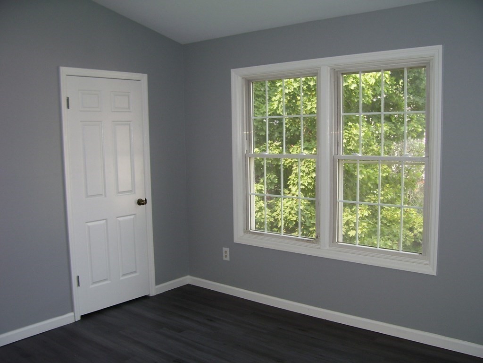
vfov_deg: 41.8
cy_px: 182
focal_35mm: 34
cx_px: 242
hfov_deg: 54.0
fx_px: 474
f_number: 2.7
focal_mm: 5.6
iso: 80
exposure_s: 1/60
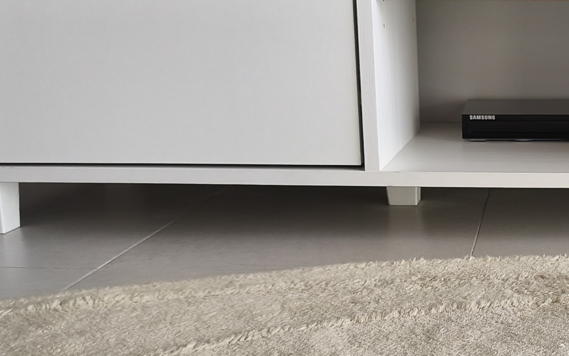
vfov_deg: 20.8
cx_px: 559
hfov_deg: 30.8
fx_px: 962
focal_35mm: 62
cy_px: 265
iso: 500
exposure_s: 1/50
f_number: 1.65
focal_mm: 6.18
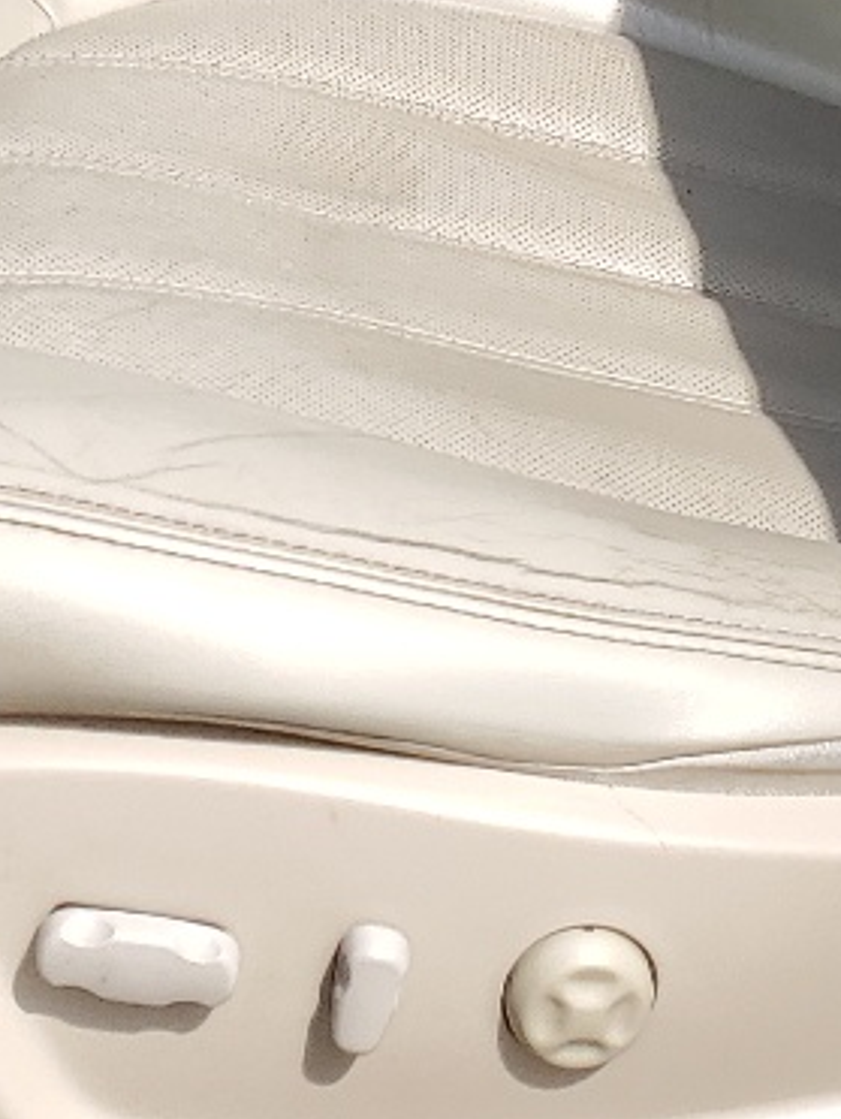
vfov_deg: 16.0
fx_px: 3622
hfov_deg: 13.2
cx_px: 383
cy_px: -588
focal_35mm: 112
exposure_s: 1/2500
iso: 50
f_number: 1.5
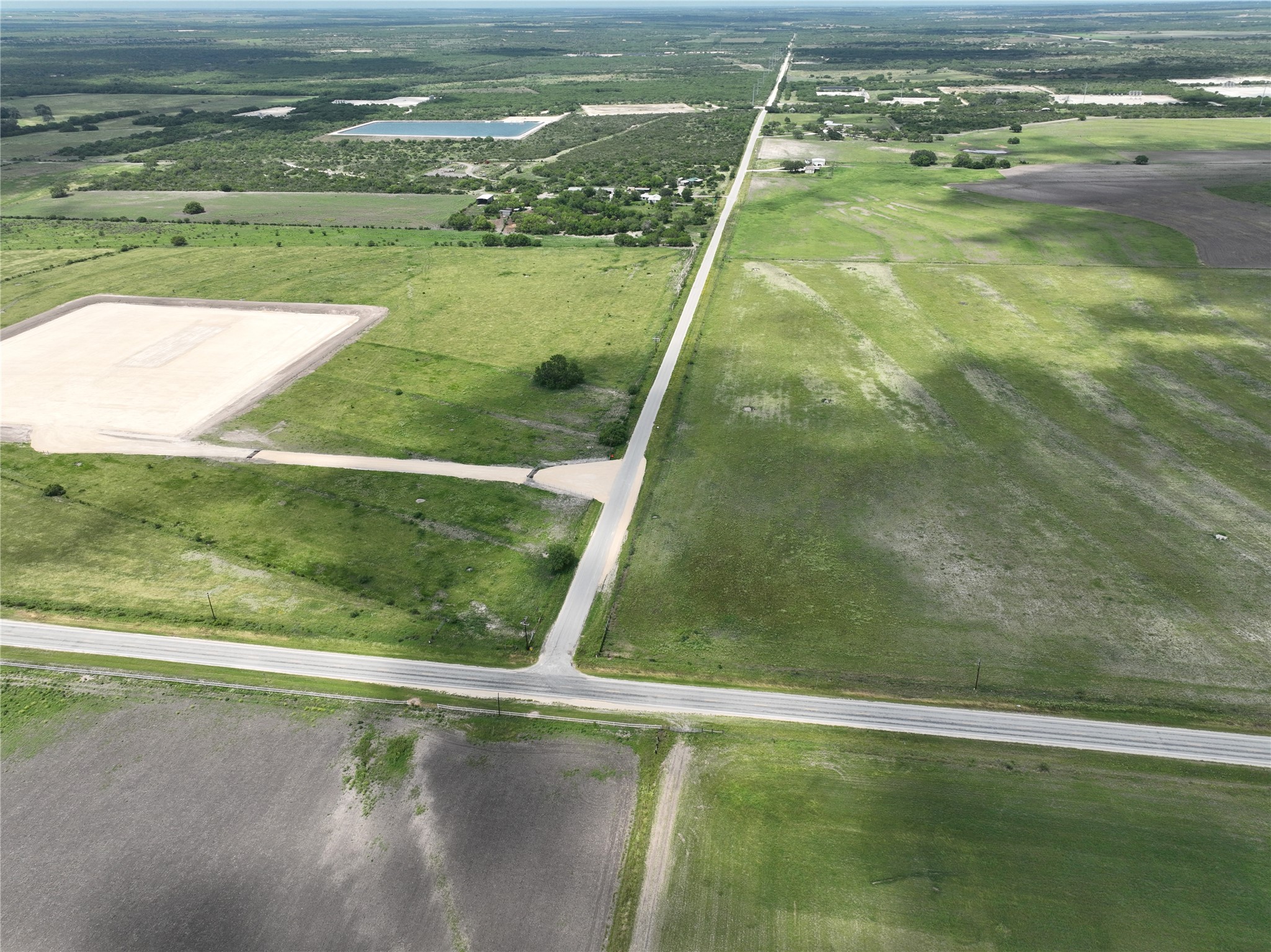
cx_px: 636
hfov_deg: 71.6
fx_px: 881
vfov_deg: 56.8
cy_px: 476
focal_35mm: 24
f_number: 2.8
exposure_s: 1/2000
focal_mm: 12.29
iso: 130
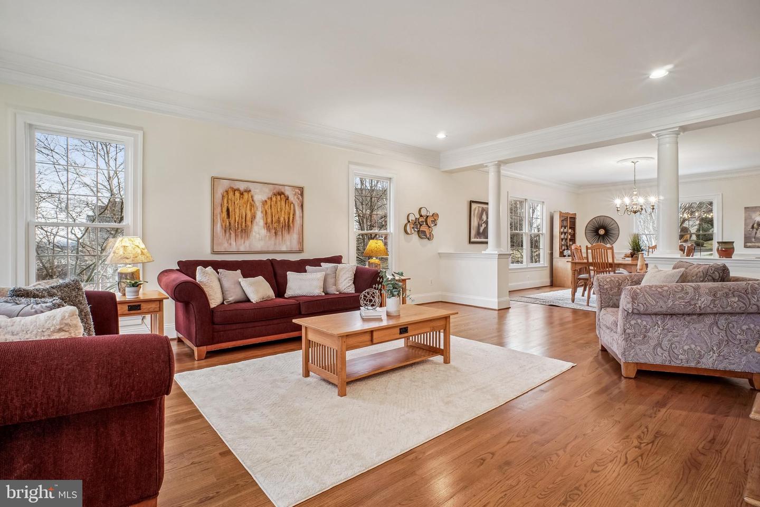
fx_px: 348
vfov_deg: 72.1
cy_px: 254
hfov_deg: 95.0
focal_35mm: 16
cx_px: 380
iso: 500
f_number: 8
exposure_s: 1/10
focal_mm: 11
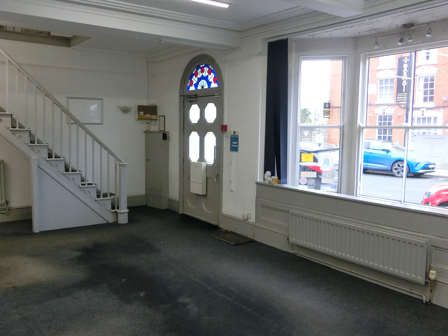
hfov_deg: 59.7
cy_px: 169
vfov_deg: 46.8
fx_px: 388
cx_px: 193
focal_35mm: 30
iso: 640
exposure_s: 1/30
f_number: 7.9
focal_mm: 5.4
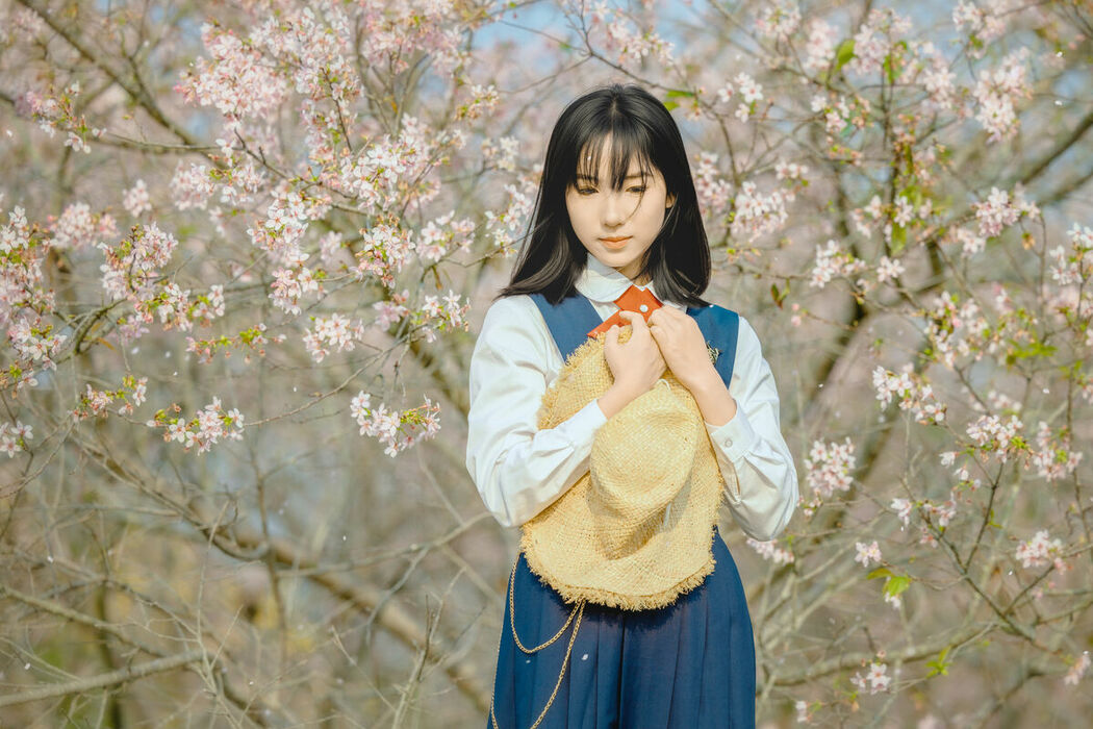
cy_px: 364
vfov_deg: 11.1
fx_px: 3734
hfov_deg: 16.7
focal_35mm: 123
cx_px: 546
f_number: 2.8
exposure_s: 1/1250
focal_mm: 124
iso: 100
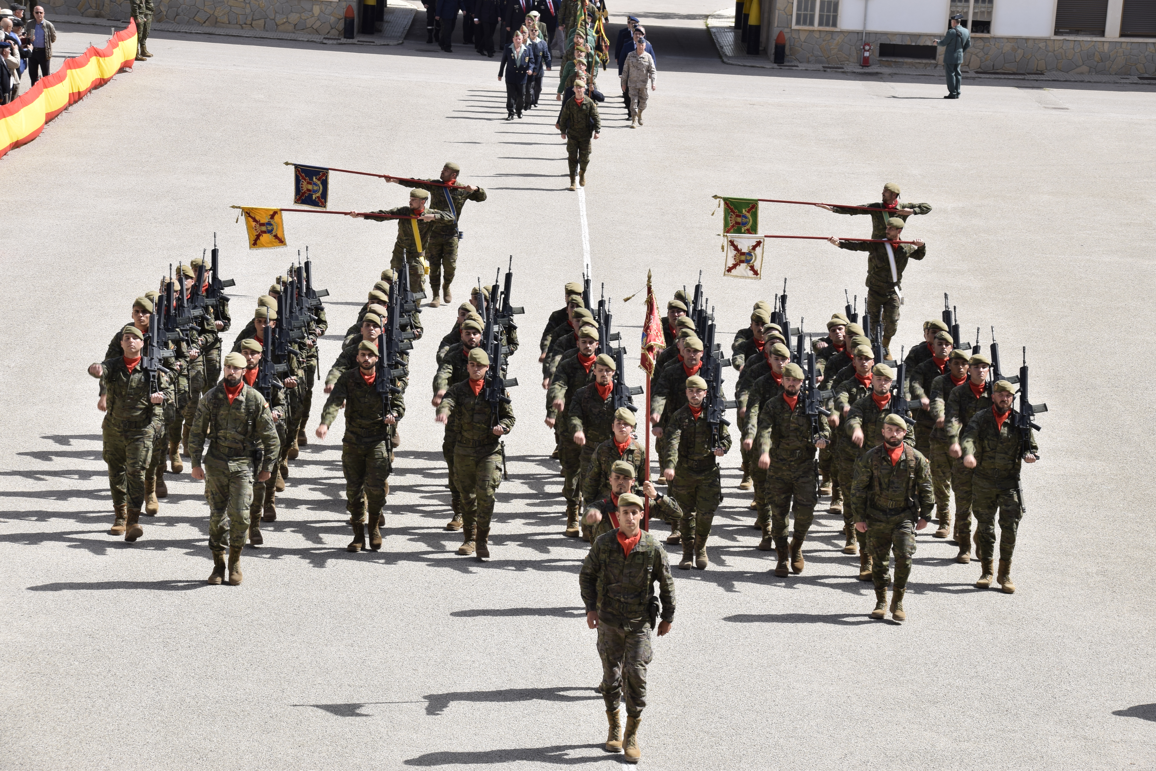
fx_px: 4431
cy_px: 386
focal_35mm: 138
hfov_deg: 14.9
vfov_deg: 9.9
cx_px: 578
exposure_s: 1/125
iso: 100
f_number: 13
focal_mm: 92
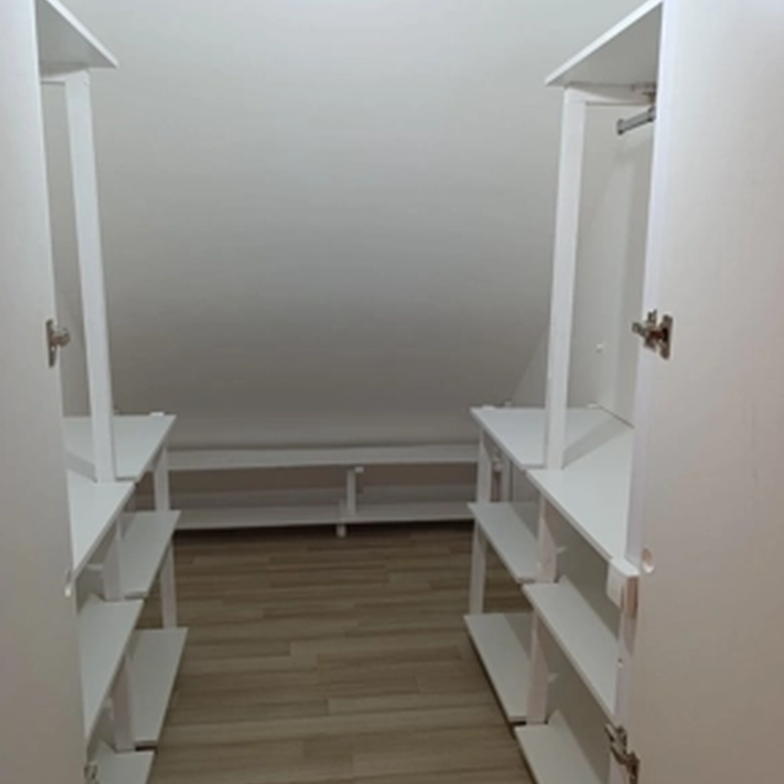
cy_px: 388
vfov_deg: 57.3
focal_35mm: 28
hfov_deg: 57.3
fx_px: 717
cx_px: 391
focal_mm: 6.14
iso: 400
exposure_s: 1/100
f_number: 1.6
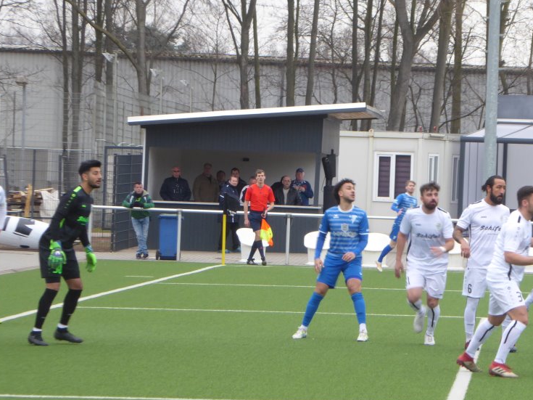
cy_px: 189
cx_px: 321
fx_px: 3602
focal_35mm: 234
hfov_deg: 8.5
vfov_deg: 6.3
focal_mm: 30.9
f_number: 5.6
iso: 200
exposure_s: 1/80
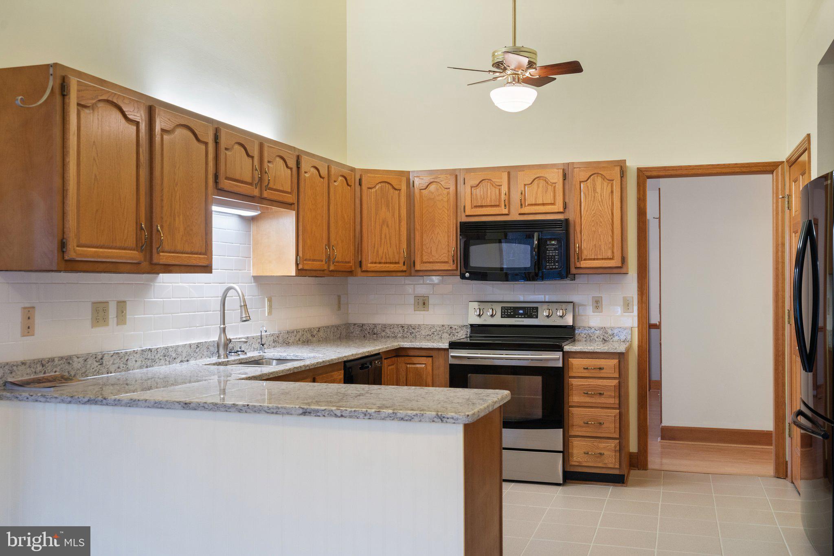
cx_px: 417
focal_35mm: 35
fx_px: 811
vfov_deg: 37.8
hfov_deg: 54.4
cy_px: 278
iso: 500
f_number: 8
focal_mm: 35
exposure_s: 1/5
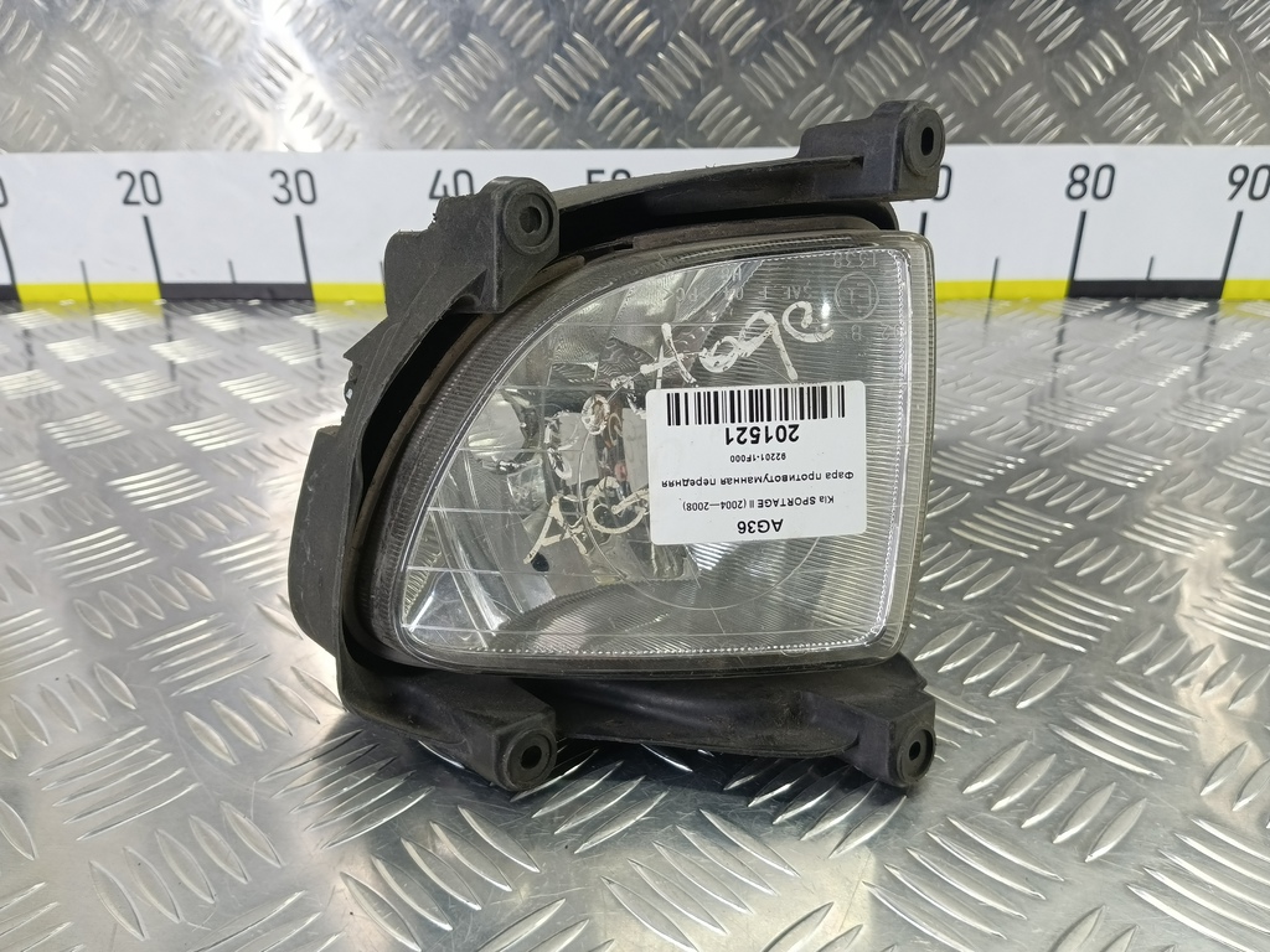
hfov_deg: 73.9
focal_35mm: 23
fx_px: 844
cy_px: 476
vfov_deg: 58.9
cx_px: 635
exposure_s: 1/50
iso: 142
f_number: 1.6
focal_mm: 4.11
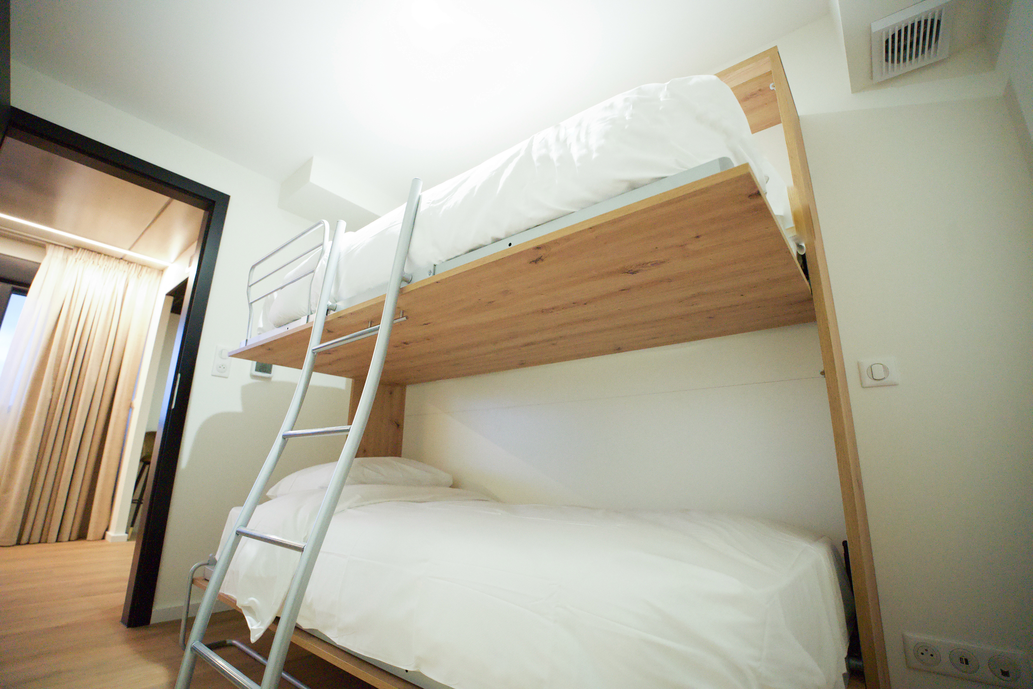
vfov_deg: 73.7
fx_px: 459
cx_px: 516
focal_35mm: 16
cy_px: 344
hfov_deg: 96.7
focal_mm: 16
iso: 8000
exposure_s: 1/320
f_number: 2.8
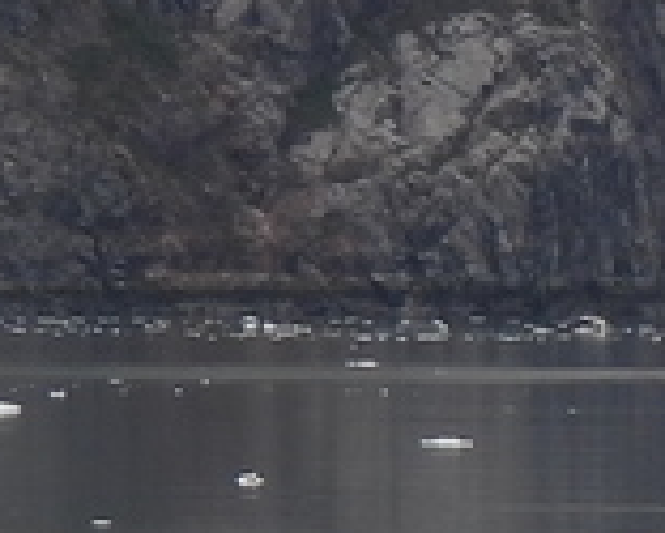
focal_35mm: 1200
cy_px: 1416
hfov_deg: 1.6
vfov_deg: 1.3
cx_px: 2562
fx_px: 23632
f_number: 4.5
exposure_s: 1/400
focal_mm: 26.8
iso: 100
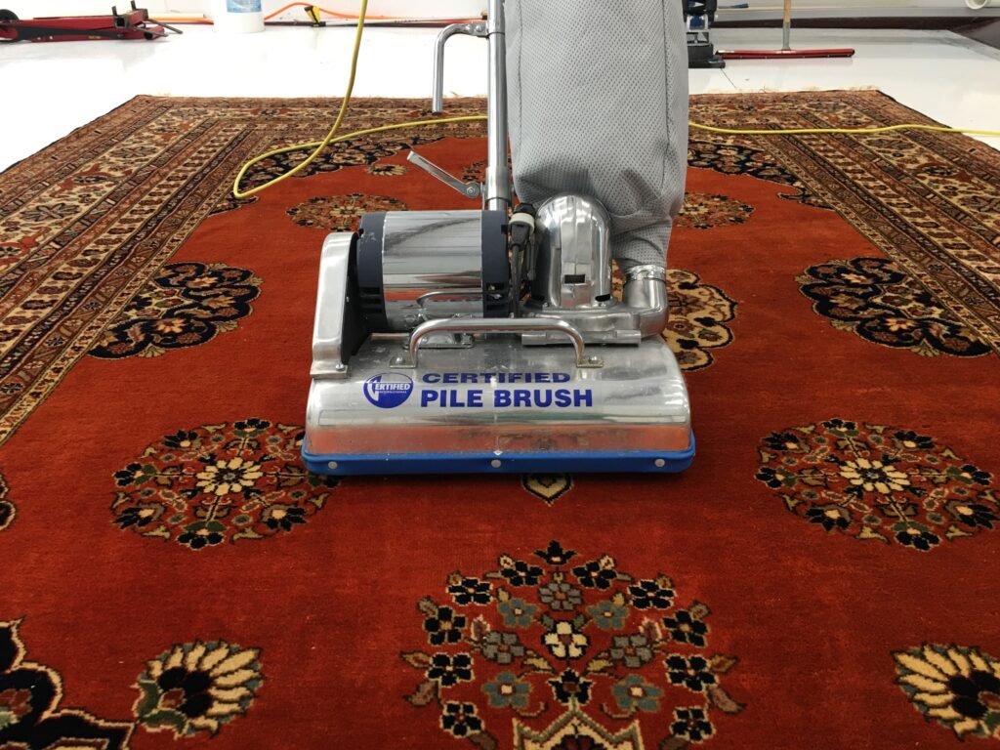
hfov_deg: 61.7
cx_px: 500
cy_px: 375
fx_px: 838
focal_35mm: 29
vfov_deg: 48.2
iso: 25
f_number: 2.2
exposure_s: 1/15
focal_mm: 4.15
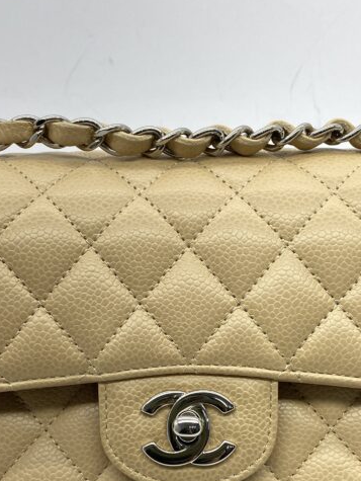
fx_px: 778
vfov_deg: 33.8
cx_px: 183
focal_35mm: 56
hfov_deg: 26.1
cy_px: 343
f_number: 1.8
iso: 32
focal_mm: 4.25
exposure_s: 1/130
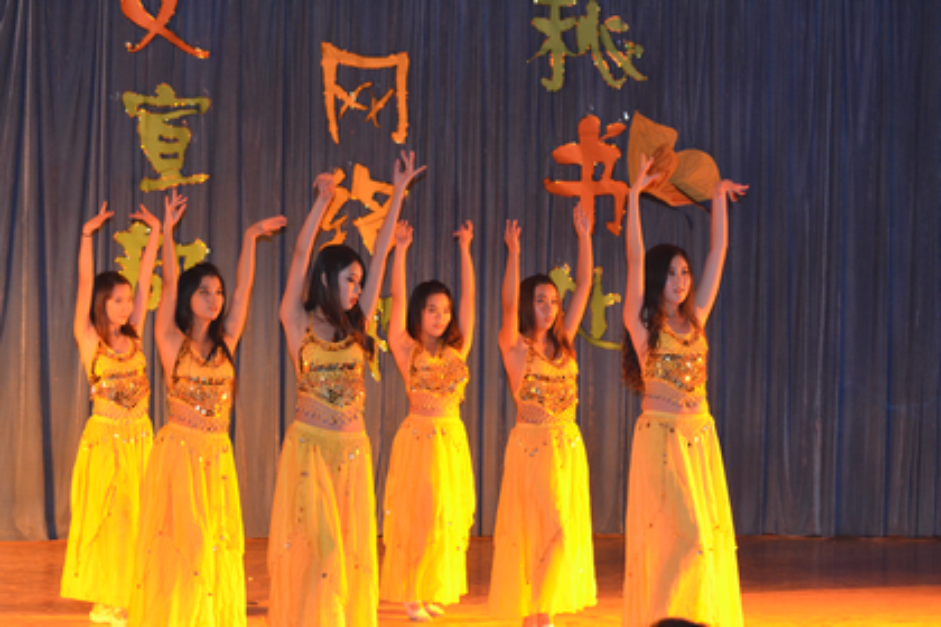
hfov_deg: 19.5
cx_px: 470
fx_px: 2744
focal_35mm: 105
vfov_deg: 13.0
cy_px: 314
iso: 2000
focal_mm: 70
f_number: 4.5
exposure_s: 1/60
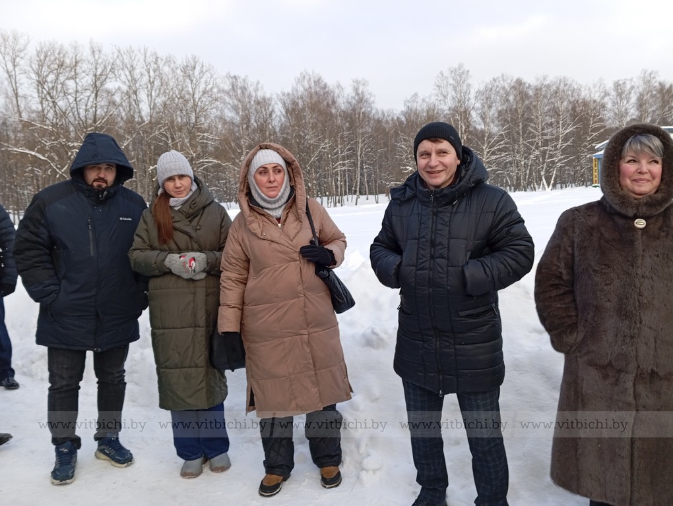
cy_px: 253
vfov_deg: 49.9
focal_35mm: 28
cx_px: 336
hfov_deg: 63.4
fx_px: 545
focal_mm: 4.25
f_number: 1.8
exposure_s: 1/215
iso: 50
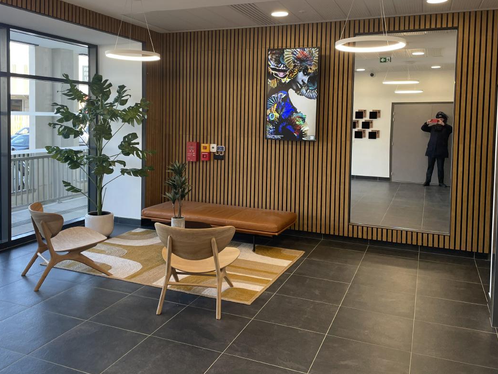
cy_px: 146
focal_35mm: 32
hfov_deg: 56.7
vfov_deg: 43.9
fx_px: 460
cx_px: 225
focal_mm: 4.2
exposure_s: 1/100
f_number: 1.6
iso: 50
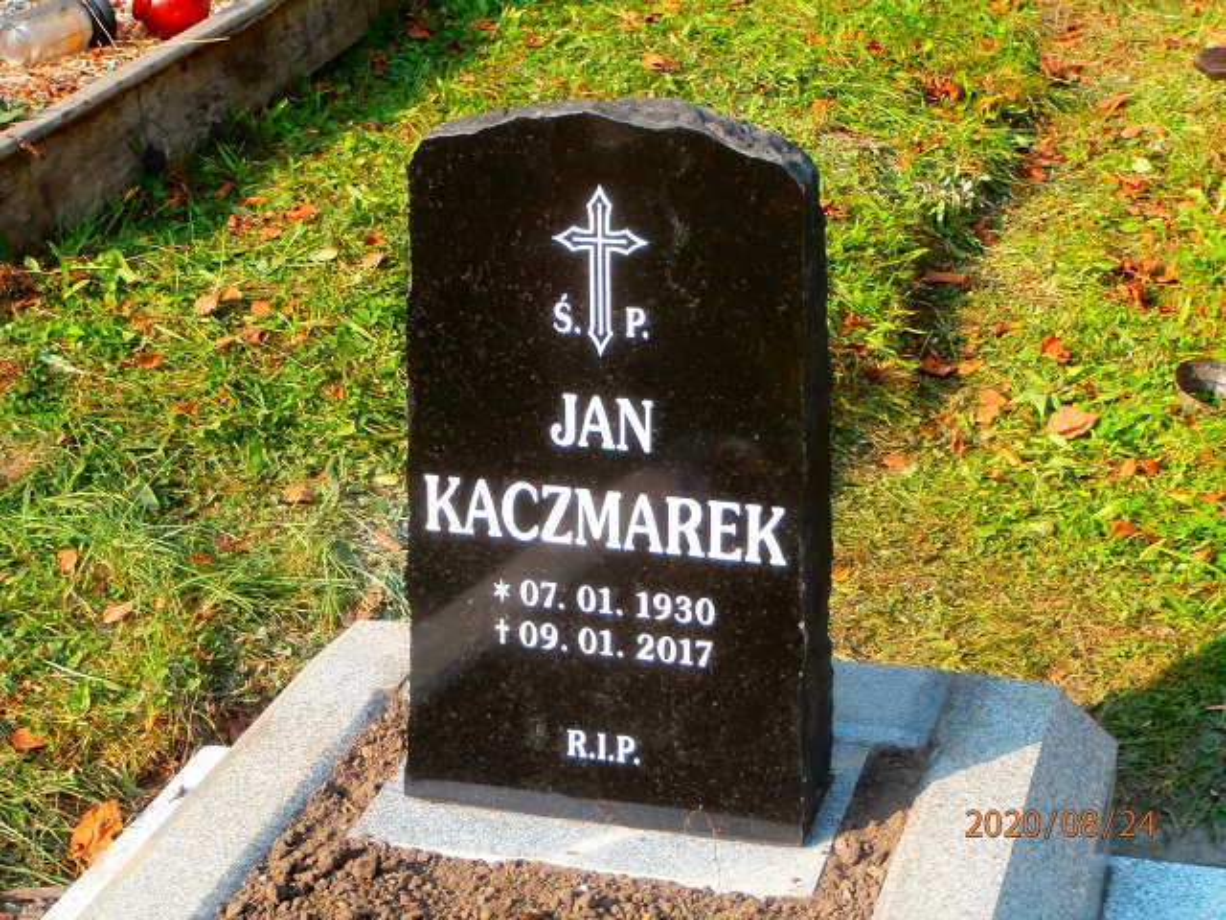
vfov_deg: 21.6
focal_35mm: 68
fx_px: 2408
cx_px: 613
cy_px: 460
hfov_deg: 28.6
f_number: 4.7
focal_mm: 12.1
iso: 100
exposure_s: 1/160
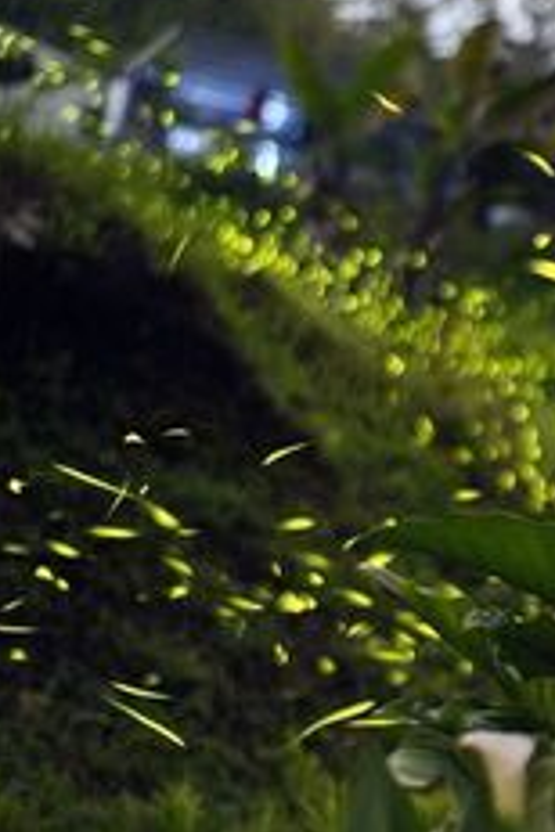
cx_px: 587
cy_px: 367
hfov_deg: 17.0
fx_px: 1804
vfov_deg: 26.0
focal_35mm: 78
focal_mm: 30
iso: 400
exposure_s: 40
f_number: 1.4
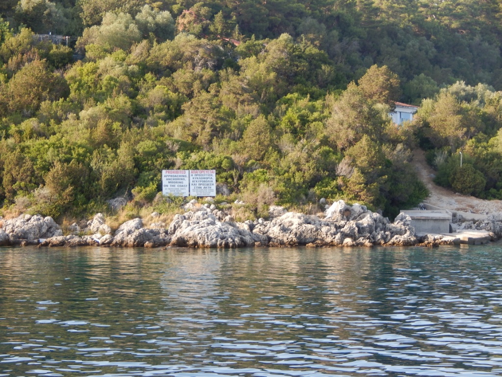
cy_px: 188
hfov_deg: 17.3
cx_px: 251
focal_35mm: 114
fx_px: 1653
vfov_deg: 13.0
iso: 125
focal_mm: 20.5
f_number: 4.6
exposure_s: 1/160
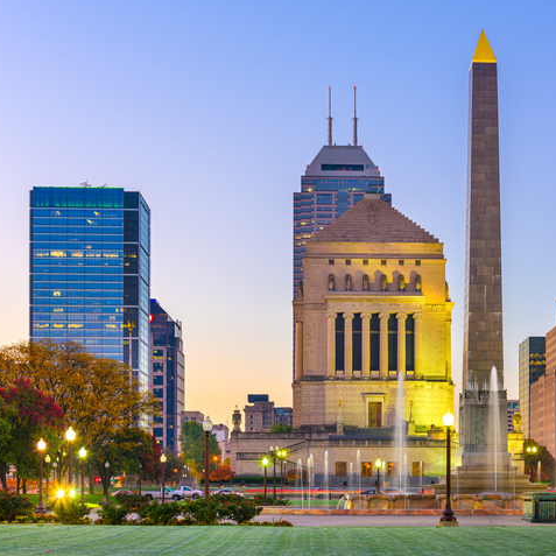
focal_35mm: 58
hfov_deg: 29.4
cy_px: 278
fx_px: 1054
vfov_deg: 29.6
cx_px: 368
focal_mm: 45
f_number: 11
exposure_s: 3
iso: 64
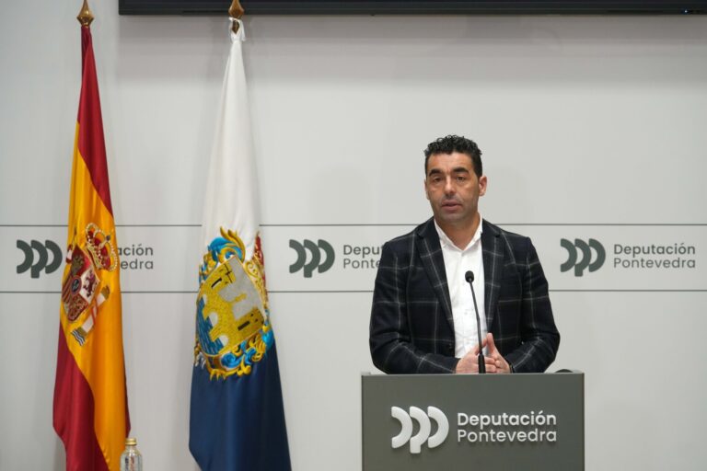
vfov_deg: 13.7
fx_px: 1964
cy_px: 236
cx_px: 354
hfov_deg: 20.4
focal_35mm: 100
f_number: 4
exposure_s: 1/640
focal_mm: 100
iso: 4000
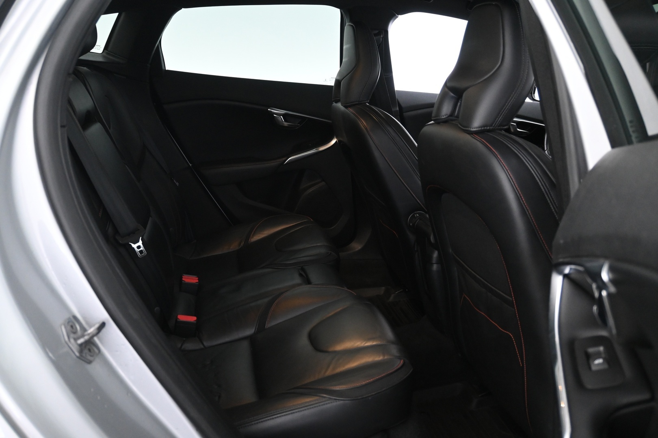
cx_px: 329
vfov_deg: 40.8
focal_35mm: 32
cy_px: 219
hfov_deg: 58.3
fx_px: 589
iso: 2200
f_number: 4
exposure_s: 1/30
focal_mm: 21.5
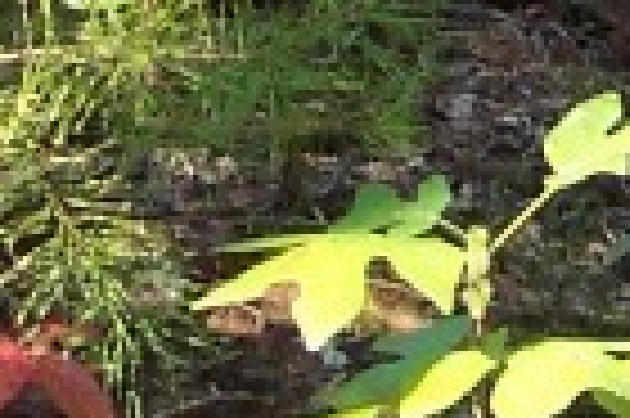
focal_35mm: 290
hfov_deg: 7.0
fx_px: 5069
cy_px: -1285
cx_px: 1080
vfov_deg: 4.3
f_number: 2.8
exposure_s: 1/250
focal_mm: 8
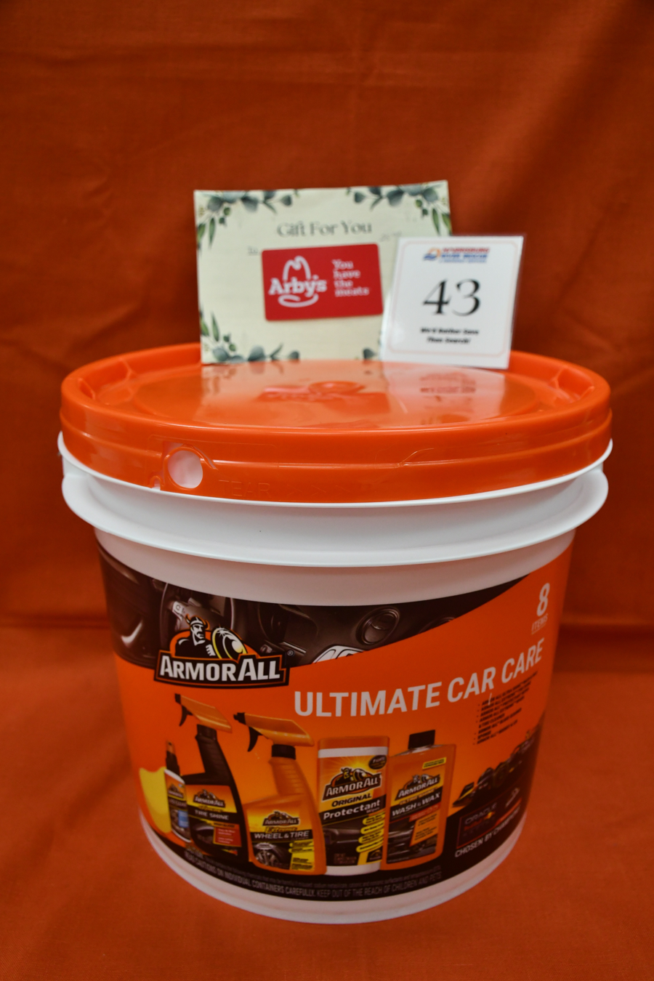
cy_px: 490
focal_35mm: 33
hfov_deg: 40.0
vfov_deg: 57.2
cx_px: 327
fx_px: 899
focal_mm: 22
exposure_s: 1/100
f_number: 5
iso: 1250
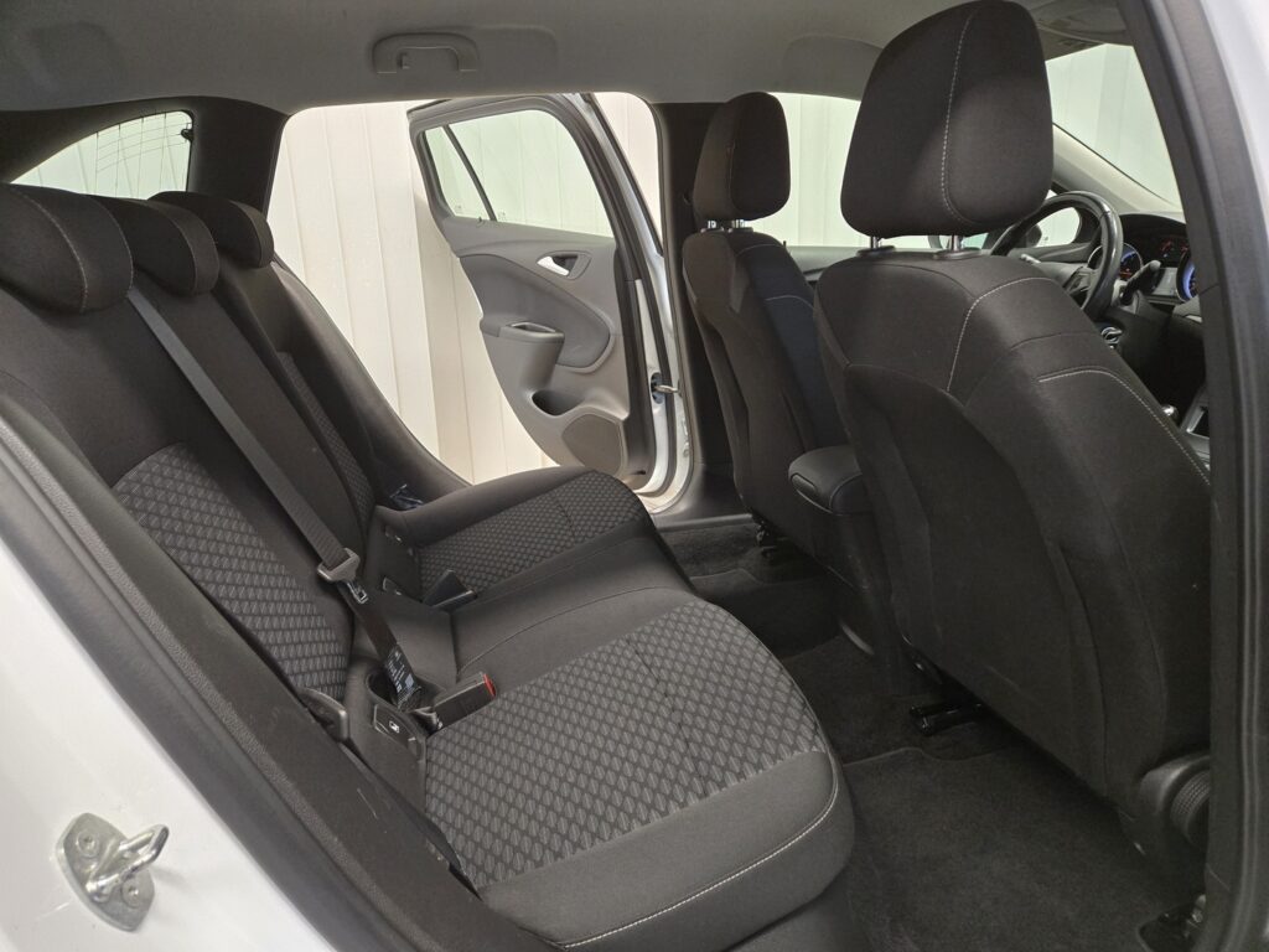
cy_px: 476
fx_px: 843
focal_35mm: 23
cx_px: 634
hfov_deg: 73.9
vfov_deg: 58.9
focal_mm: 5.4
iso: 640
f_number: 1.8
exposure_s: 1/100
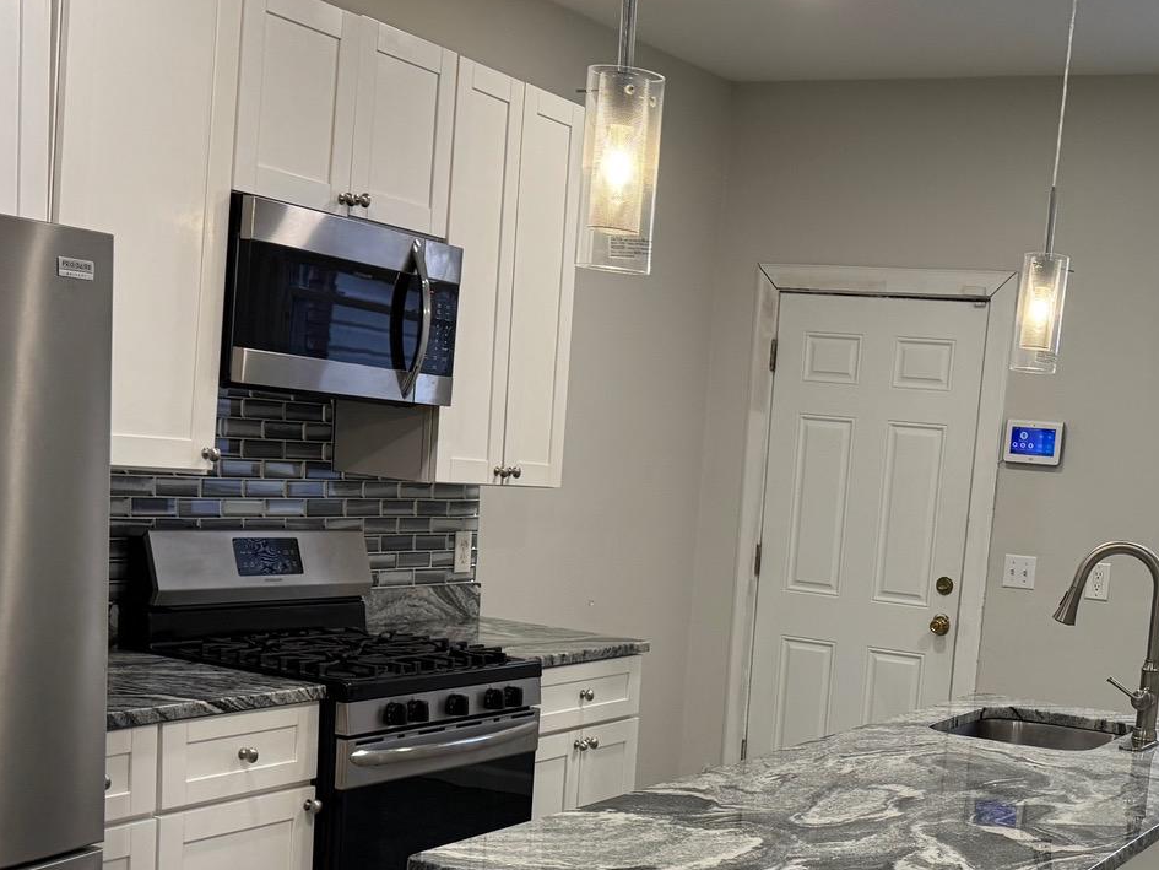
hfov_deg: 36.2
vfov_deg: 27.2
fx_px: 1741
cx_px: 819
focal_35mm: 52
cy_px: 753
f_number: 1.78
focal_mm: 6.76
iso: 200
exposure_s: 1/120
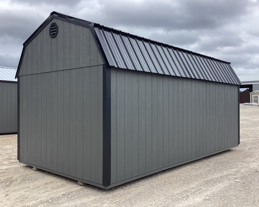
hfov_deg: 52.8
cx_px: 127
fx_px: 261
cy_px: 103
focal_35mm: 34
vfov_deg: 43.4
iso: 25
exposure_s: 1/970
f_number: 2.4
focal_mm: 3.3
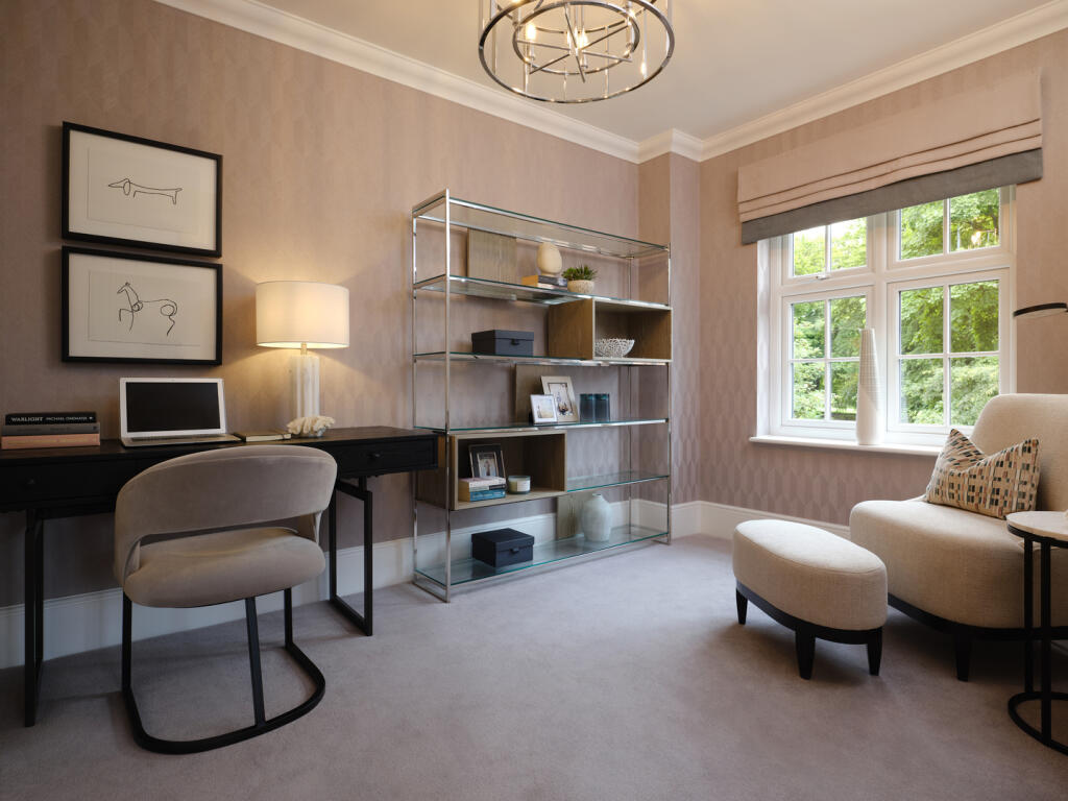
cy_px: 400
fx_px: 555
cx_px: 534
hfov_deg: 87.8
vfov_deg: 71.6
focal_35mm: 18
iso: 200
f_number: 9
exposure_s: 1/5
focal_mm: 23
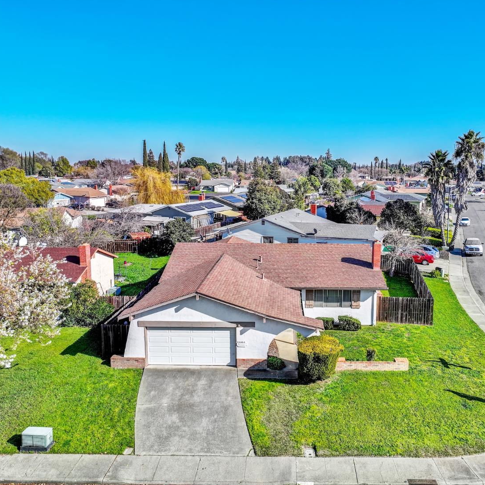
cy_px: 239
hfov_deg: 55.4
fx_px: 460
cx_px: 277
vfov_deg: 55.6
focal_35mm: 29
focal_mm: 12.3
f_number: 2.8
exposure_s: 1/2000
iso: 100
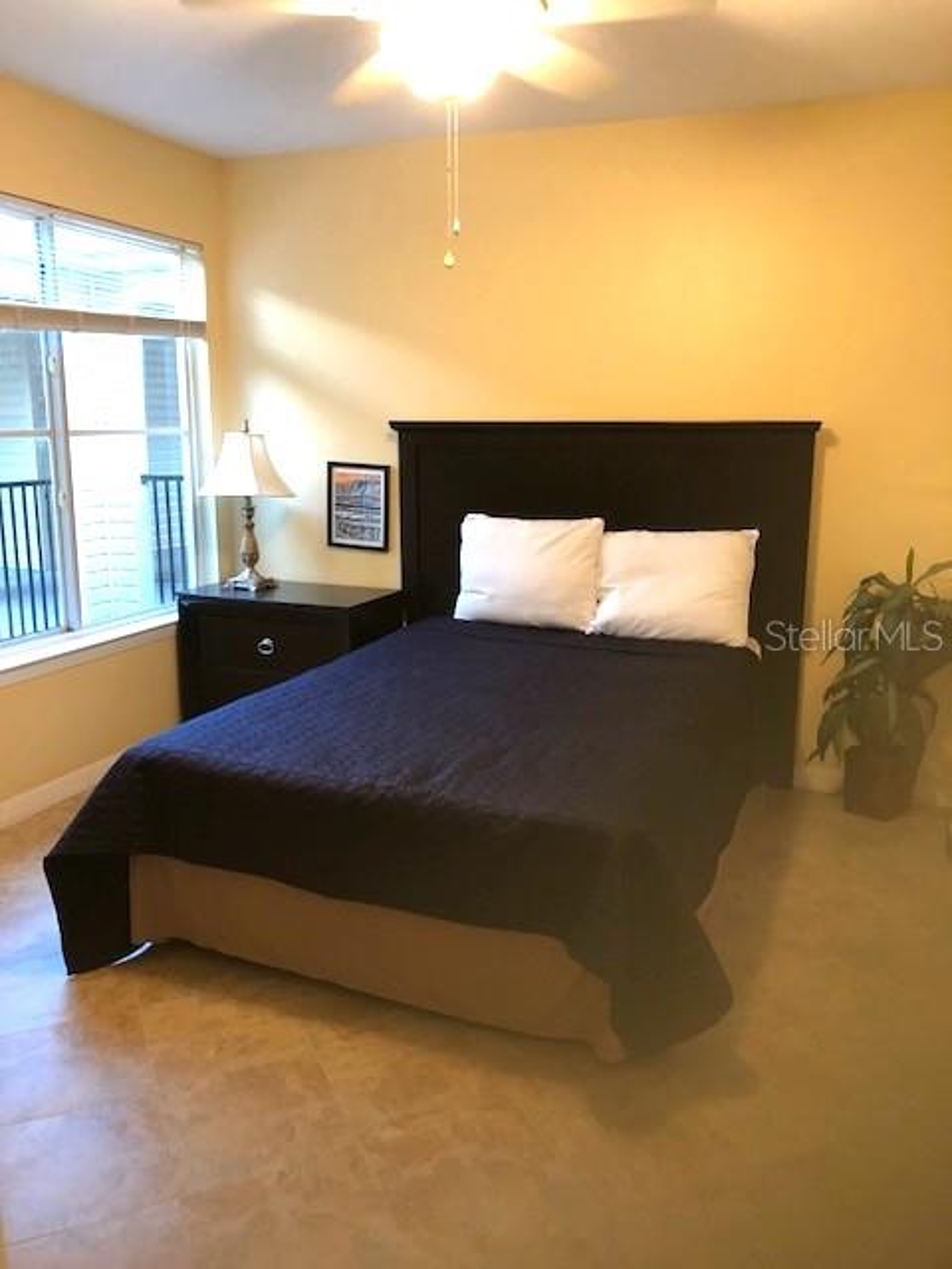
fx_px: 1063
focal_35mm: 29
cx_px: 476
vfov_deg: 61.7
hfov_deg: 48.2
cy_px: 634
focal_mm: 3.99
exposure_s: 1/15
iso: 100
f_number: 1.8
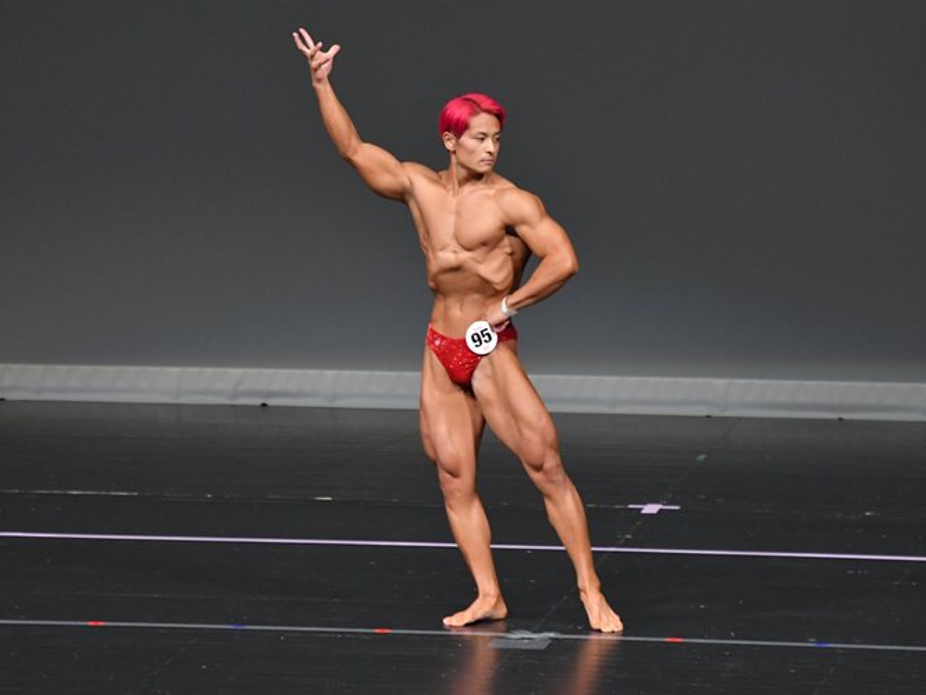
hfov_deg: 5.7
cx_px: 429
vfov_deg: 4.3
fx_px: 9336
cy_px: 354
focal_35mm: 349
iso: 4000
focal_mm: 210
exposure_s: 1/400
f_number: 5.6
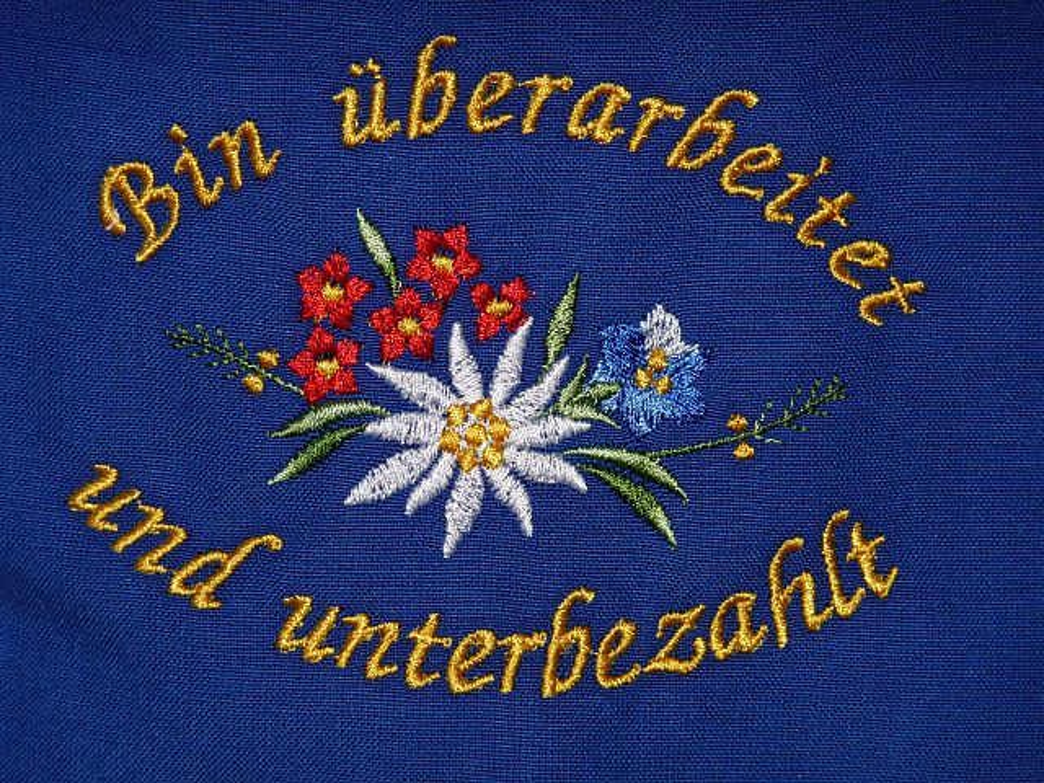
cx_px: 522
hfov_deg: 8.3
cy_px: 392
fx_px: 7178
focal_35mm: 238
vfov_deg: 6.2
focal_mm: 40.9
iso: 100
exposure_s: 1/50
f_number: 4.9
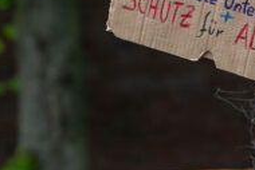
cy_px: 101
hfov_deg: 4.3
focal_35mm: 479
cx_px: 232
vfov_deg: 2.9
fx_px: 3395
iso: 250
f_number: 5
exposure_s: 1/125
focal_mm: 178
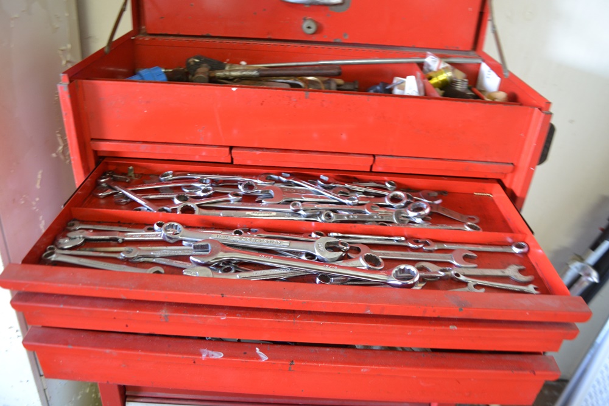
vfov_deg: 47.9
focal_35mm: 27
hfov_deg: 67.4
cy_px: 203
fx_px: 457
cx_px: 304
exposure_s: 1/10
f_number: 3.5
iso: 800
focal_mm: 18
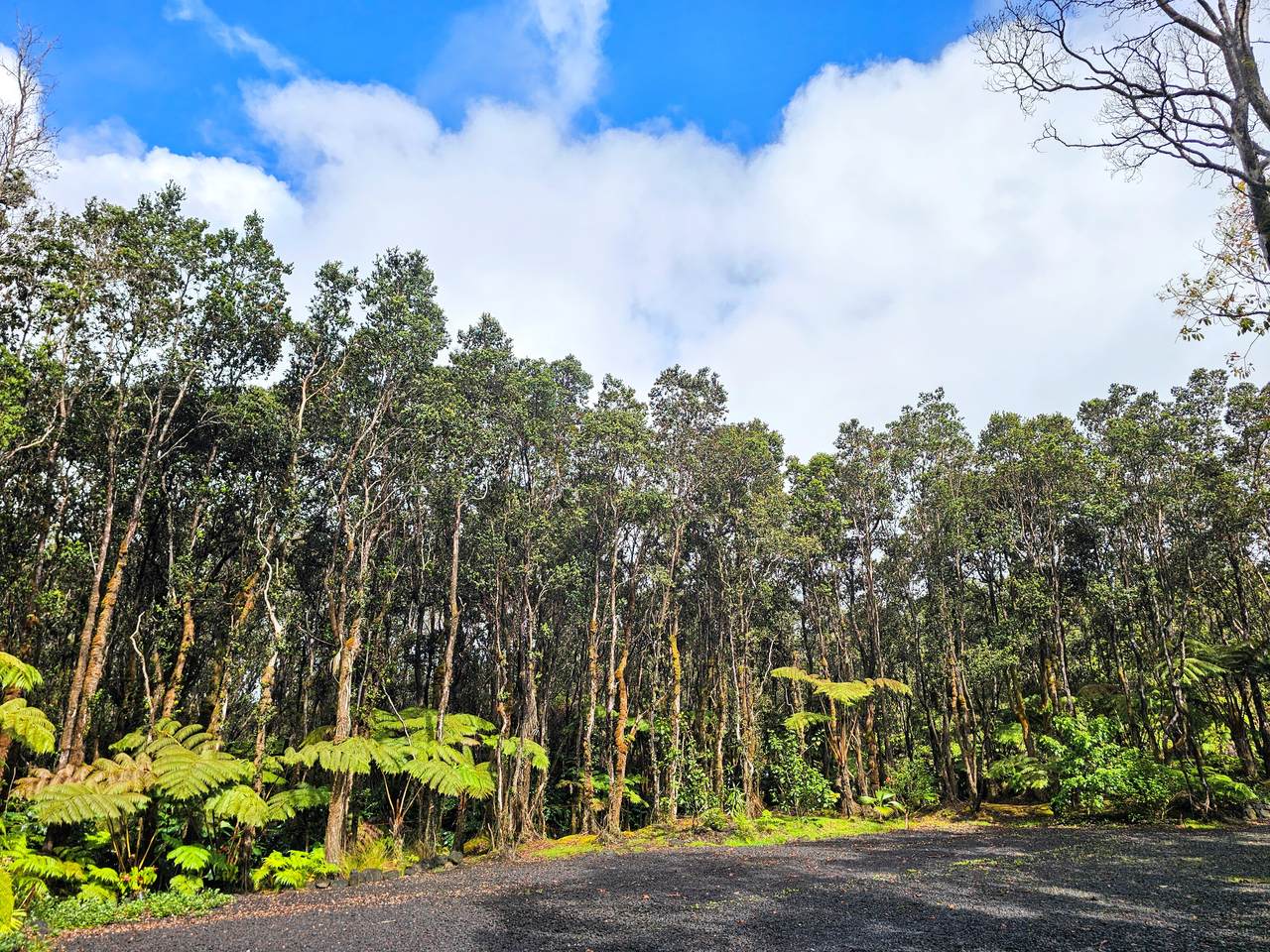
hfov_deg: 73.9
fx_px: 844
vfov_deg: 58.9
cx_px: 635
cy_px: 476
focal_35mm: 23
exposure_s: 1/471
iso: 10
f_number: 1.7
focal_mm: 6.3
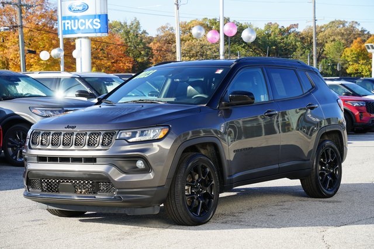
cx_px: 187
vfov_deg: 16.3
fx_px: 873
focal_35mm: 84
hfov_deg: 24.2
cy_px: 124
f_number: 8
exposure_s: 1/125
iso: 100
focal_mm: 84
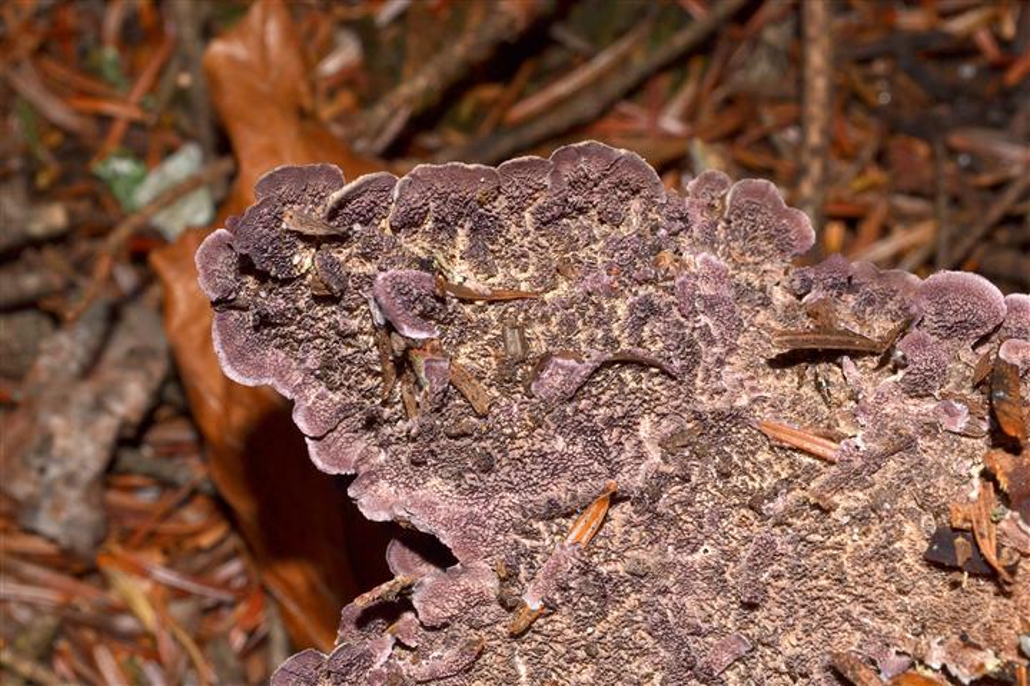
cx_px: 515
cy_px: 343
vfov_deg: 16.6
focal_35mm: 82
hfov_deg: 24.6
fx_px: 2360
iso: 200
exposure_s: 1/200
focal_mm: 55
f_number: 16
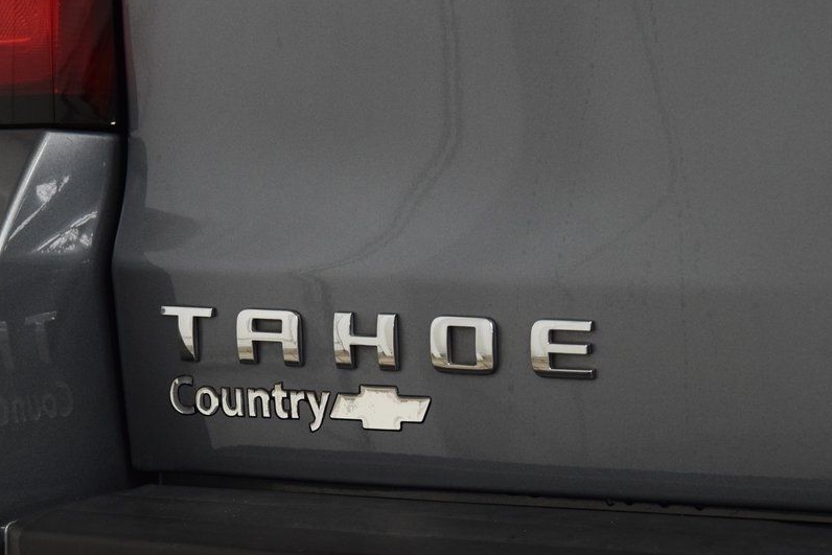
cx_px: 350
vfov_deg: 10.2
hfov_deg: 15.2
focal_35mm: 135
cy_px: 351
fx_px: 3120
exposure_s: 1/30
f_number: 7.1
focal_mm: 70
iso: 1600
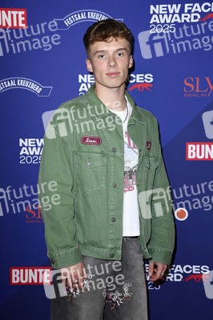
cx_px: 106
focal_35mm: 65
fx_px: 578
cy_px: 160
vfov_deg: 31.0
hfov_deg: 20.9
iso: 500
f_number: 6.3
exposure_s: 1/250
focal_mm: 65
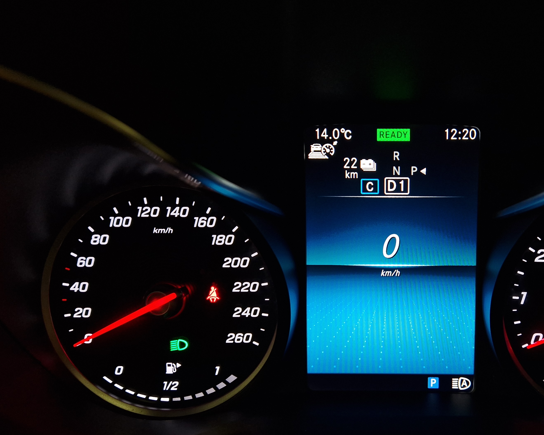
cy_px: 275
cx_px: 383
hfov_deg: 51.4
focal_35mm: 34
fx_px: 547
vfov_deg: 43.0
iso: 50
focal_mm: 5.4
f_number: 1.8
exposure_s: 1/136
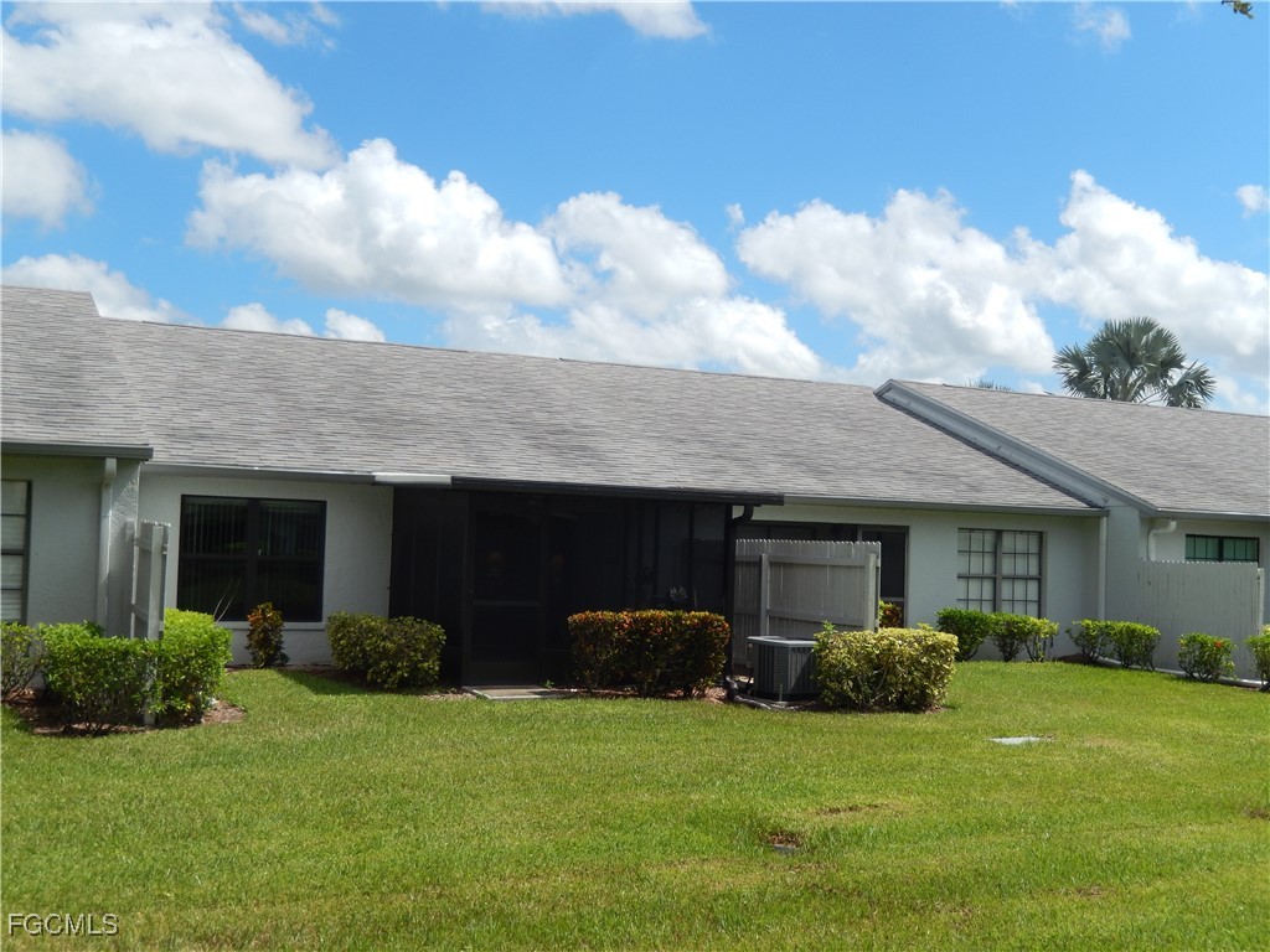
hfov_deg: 45.8
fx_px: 1504
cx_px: 635
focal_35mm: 41
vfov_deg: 35.1
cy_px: 476
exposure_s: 1/1250
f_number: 4.2
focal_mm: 7.3
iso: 125
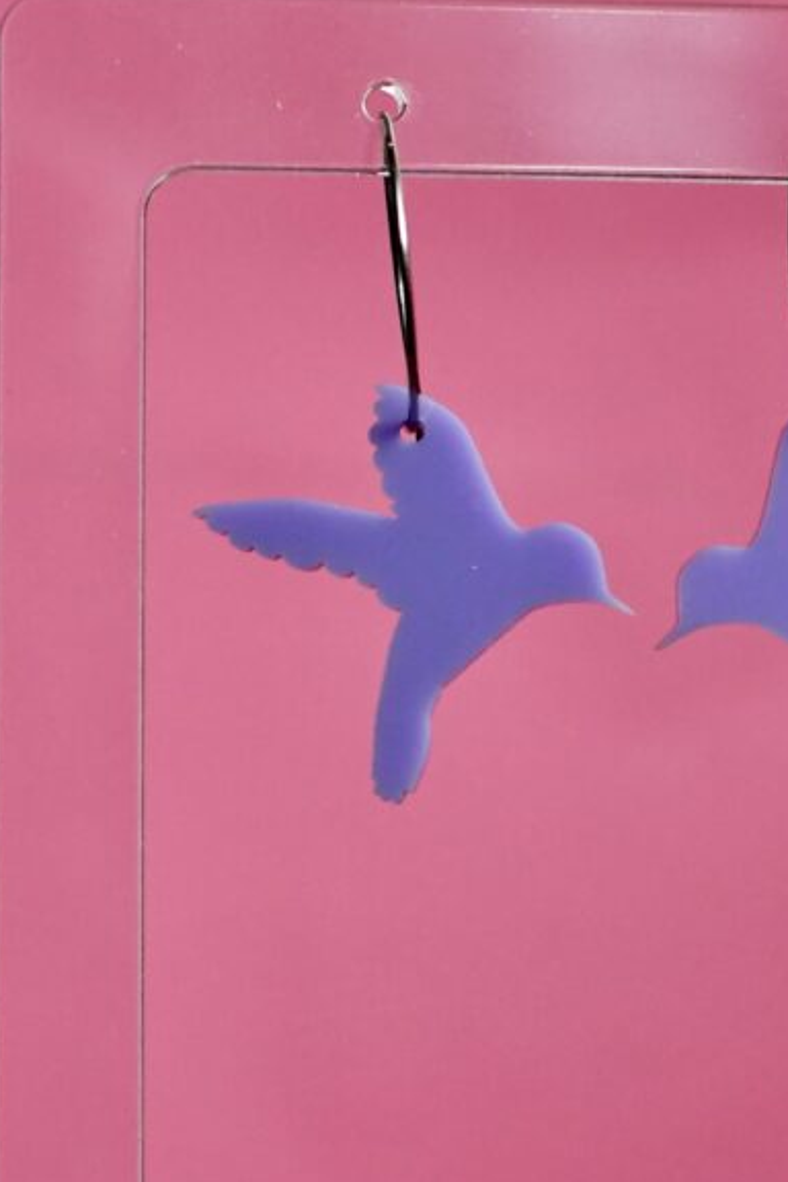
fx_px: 2889
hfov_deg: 15.4
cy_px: 565
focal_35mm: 88
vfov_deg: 23.1
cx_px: 607
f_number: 5
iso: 1600
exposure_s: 1/800
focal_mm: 35
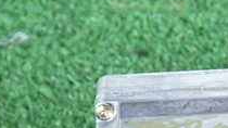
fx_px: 828
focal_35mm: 137
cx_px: 211
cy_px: 157
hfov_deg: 15.5
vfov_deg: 8.7
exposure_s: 1/40
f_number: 2.9
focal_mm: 7.84
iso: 500
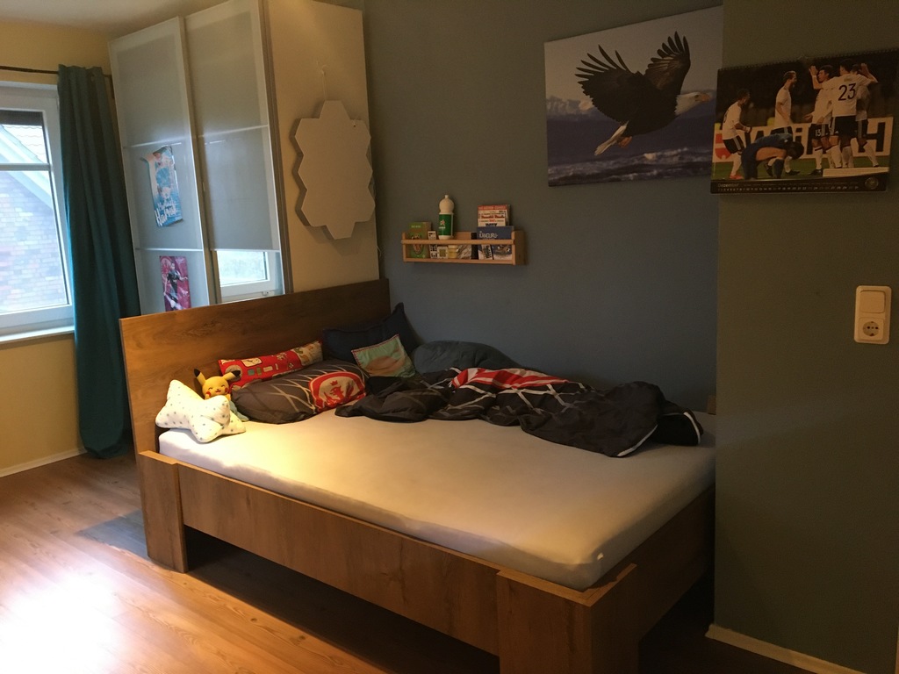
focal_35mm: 29
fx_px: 753
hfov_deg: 61.7
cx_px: 450
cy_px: 337
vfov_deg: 48.2
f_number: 2.2
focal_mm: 4.15
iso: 250
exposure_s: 1/25
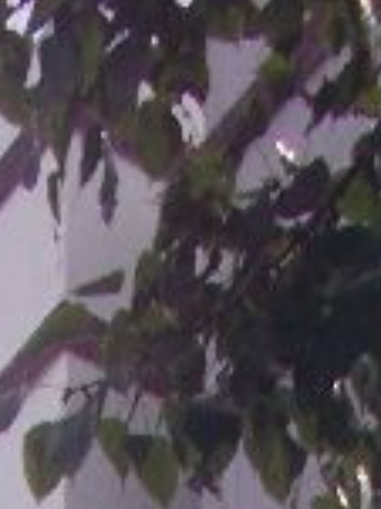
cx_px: 223
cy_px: 1814
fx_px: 2733
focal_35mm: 186
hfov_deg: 8.0
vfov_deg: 8.1
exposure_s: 1/125
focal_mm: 4.6
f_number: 8
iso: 80
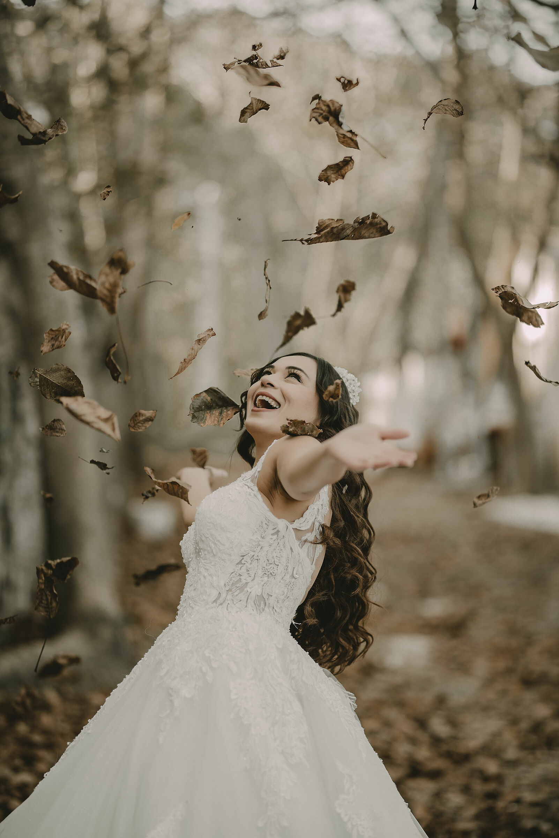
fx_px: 1978
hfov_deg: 16.1
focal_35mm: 85
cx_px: 280
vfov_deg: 23.9
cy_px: 419
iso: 160
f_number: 1.4
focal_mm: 85
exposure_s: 1/800
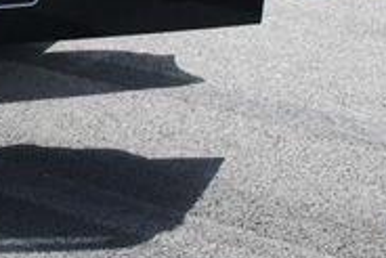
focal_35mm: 94
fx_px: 1009
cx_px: -199
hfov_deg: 18.9
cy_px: -80
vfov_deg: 14.0
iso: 800
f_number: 6.3
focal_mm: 18
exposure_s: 1/1000
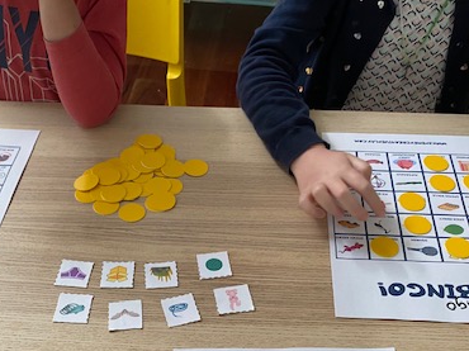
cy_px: 302
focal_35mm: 45
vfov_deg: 31.0
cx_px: 205
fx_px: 609
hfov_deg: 42.0
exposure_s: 1/66
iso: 125
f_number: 1.8
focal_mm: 4.25
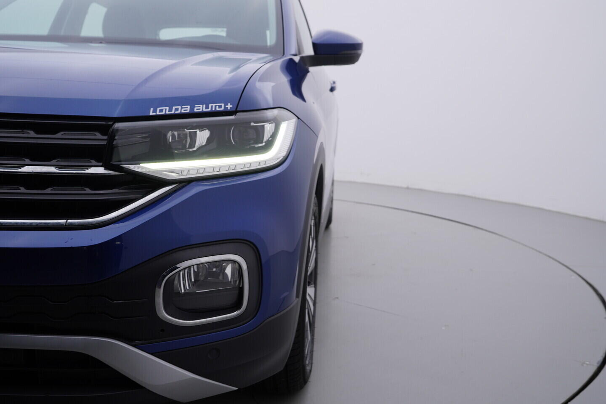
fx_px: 606
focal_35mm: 36
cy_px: 202
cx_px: 303
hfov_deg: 53.1
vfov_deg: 36.9
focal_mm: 24
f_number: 4.5
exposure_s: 1/100
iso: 125
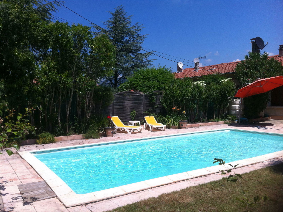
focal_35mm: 35
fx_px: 286
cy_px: 106
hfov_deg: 52.7
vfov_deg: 40.6
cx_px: 142
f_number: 2.8
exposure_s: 1/2011
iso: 80
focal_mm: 3.85
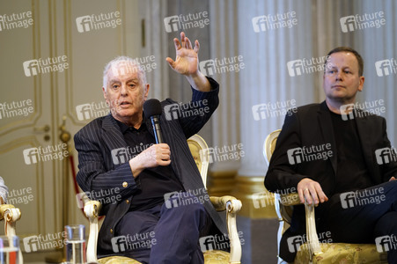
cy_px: 132
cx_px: 198
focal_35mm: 85
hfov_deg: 23.9
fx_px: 937
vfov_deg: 16.0
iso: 1600
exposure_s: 1/100
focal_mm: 85
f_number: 2.8
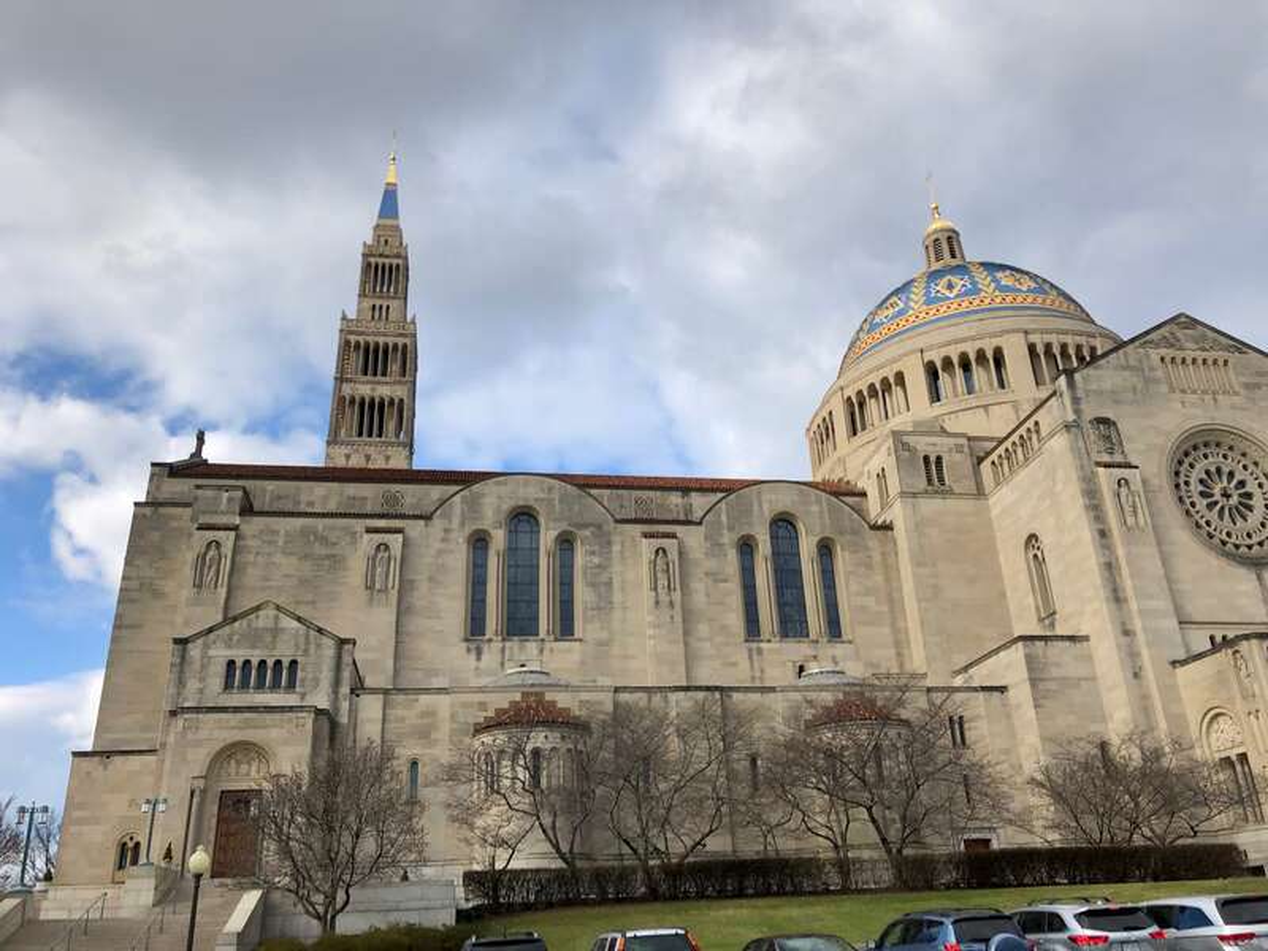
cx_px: 634
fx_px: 1026
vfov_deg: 49.7
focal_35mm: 28
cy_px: 476
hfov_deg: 63.4
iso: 20
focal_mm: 3.99
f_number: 1.8
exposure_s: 1/1473
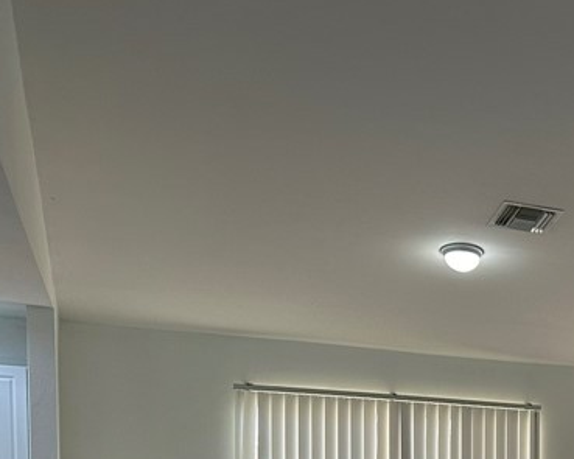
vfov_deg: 21.5
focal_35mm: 65
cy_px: 579
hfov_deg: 24.8
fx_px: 1104
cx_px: 772
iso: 125
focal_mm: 6.86
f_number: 1.78
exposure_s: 1/120
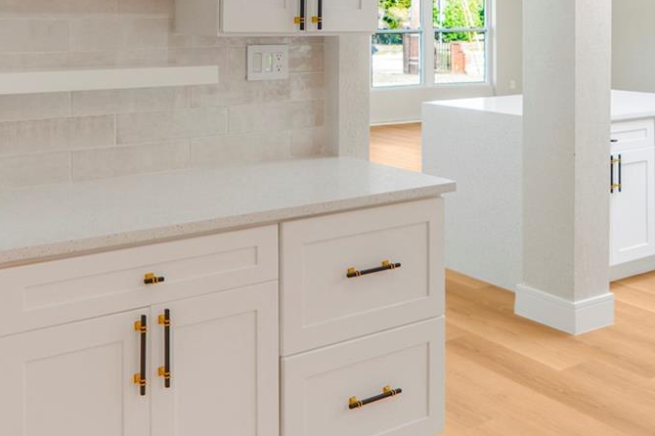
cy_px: 24
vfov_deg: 29.5
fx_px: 782
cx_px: 278
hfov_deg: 45.3
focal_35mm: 43
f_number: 2.5
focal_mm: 12
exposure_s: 1/50
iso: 100
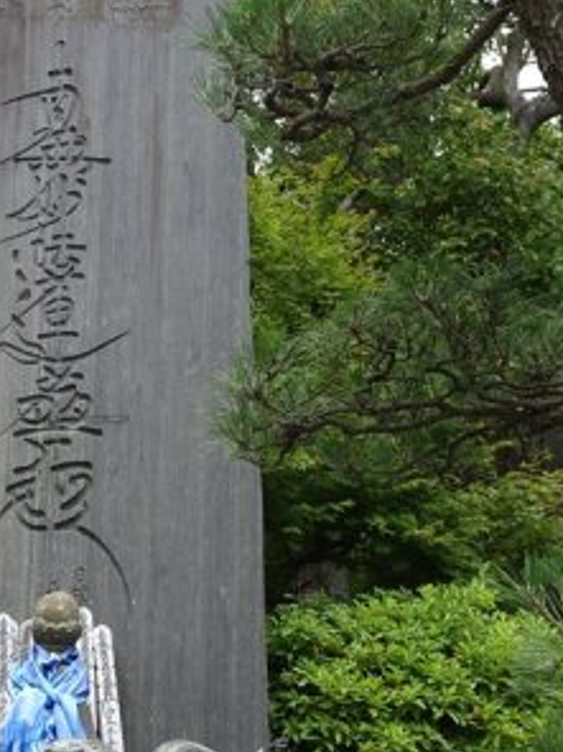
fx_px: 1584
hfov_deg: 19.9
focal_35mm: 73
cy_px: 365
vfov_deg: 26.7
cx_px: 96
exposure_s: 1/160
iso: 80
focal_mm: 7.3
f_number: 4
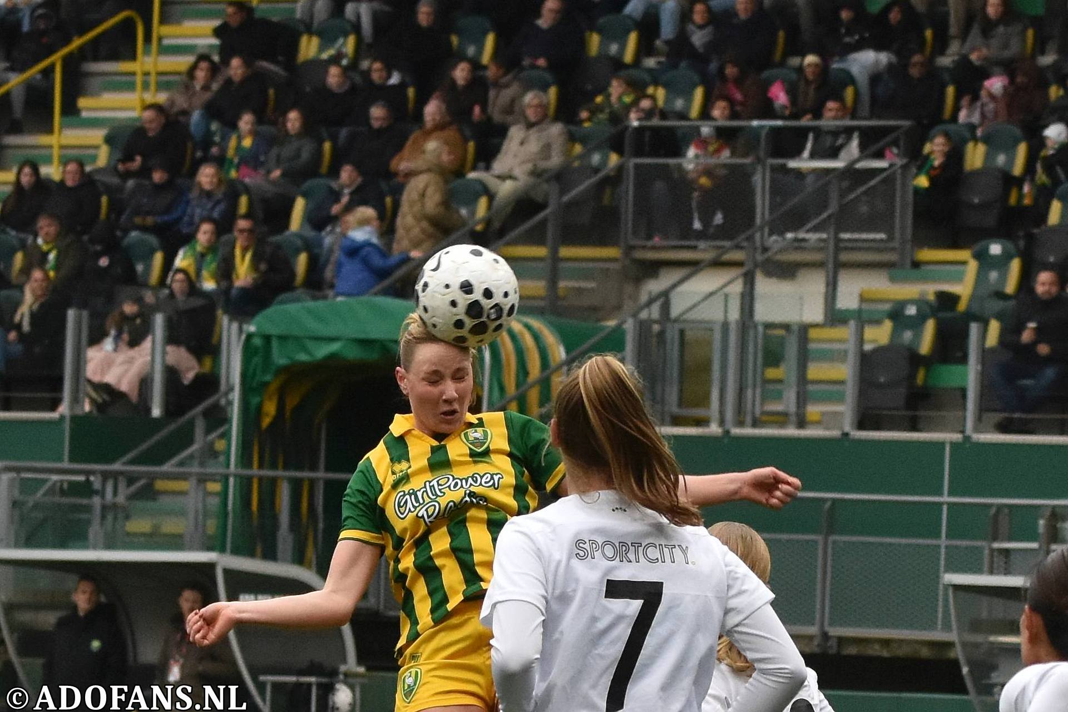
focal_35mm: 105
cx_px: 534
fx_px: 3115
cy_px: 356
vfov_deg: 13.0
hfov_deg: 19.5
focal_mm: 70
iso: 800
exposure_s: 1/1000
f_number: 3.5
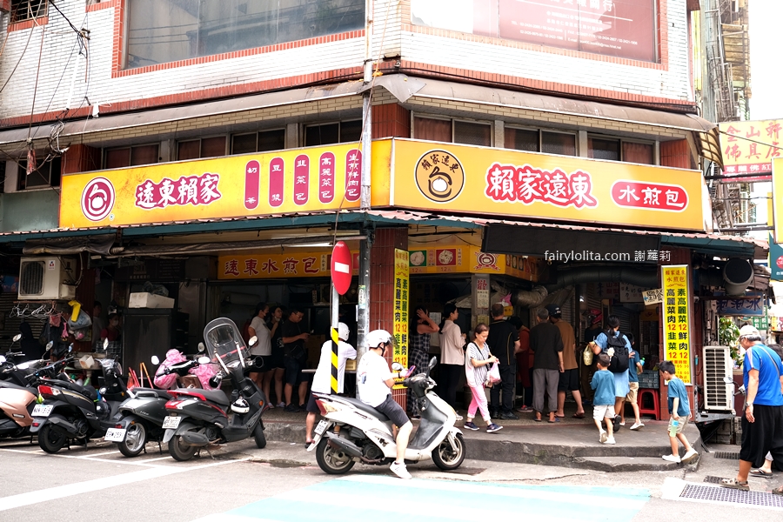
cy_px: 261
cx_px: 392
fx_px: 761
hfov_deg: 54.4
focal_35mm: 35
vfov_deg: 37.9
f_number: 2.8
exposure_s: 1/220
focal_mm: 23
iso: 125
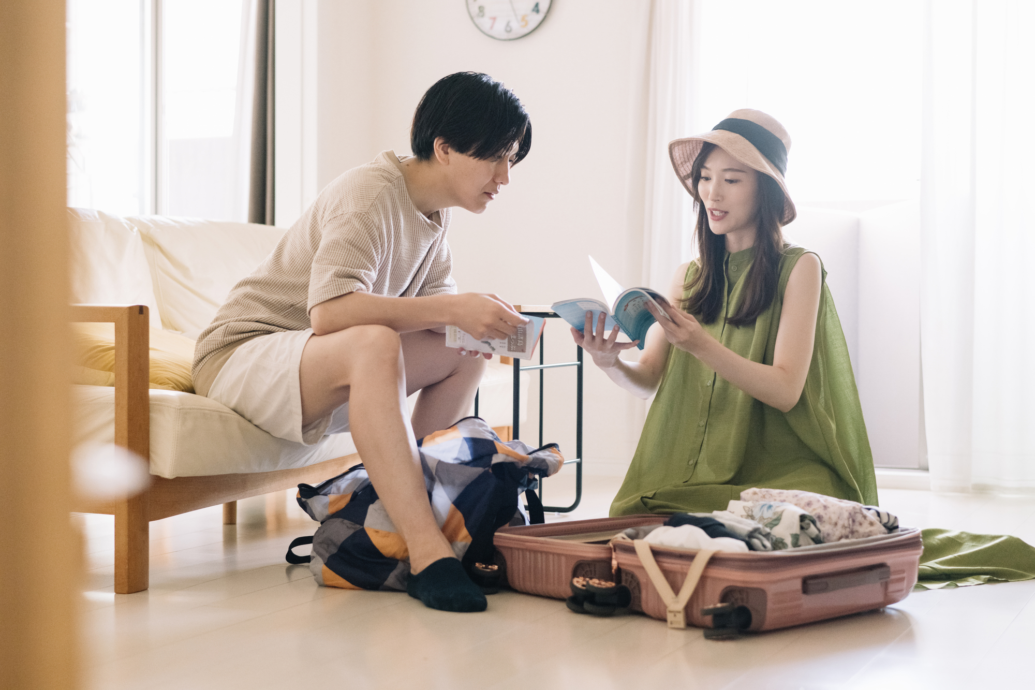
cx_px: 518
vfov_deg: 23.4
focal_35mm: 58
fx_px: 1667
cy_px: 345
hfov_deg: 34.5
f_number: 2.8
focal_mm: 58
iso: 3600
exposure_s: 1/320
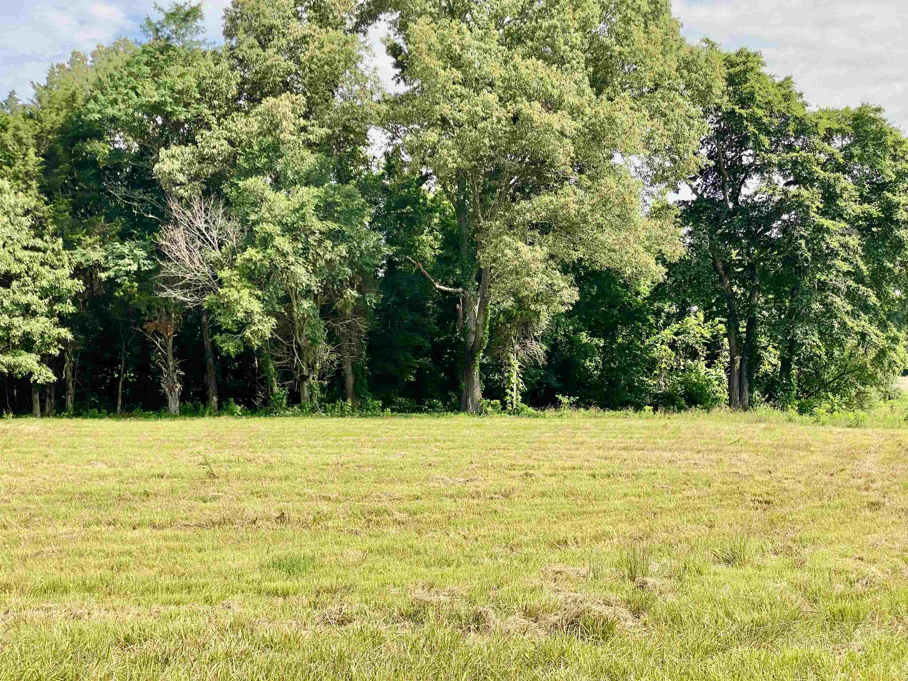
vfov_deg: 28.0
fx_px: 1364
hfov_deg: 36.8
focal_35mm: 52
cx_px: 454
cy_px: 340
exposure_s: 1/1712
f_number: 2
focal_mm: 6
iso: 20
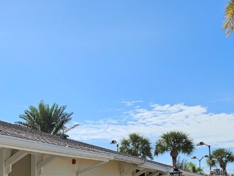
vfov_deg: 24.2
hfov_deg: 29.2
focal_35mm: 58
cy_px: 172
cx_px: -37
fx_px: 392
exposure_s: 1/2289
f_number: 1.8
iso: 25
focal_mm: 5.4
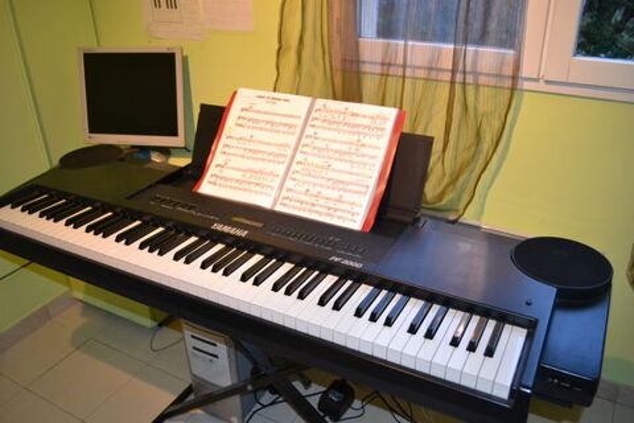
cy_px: 212
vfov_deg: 43.6
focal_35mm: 30
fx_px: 528
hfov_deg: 61.9
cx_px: 317
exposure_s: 1/60
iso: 2200
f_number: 3.8
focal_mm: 20
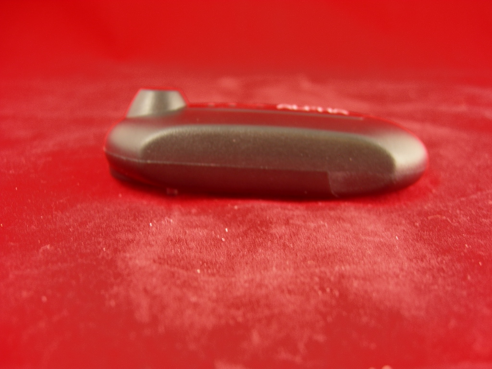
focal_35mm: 36
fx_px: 512
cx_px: 246
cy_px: 184
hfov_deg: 51.4
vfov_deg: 39.7
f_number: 2.7
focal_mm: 7.5
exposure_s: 1/13.8
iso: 64
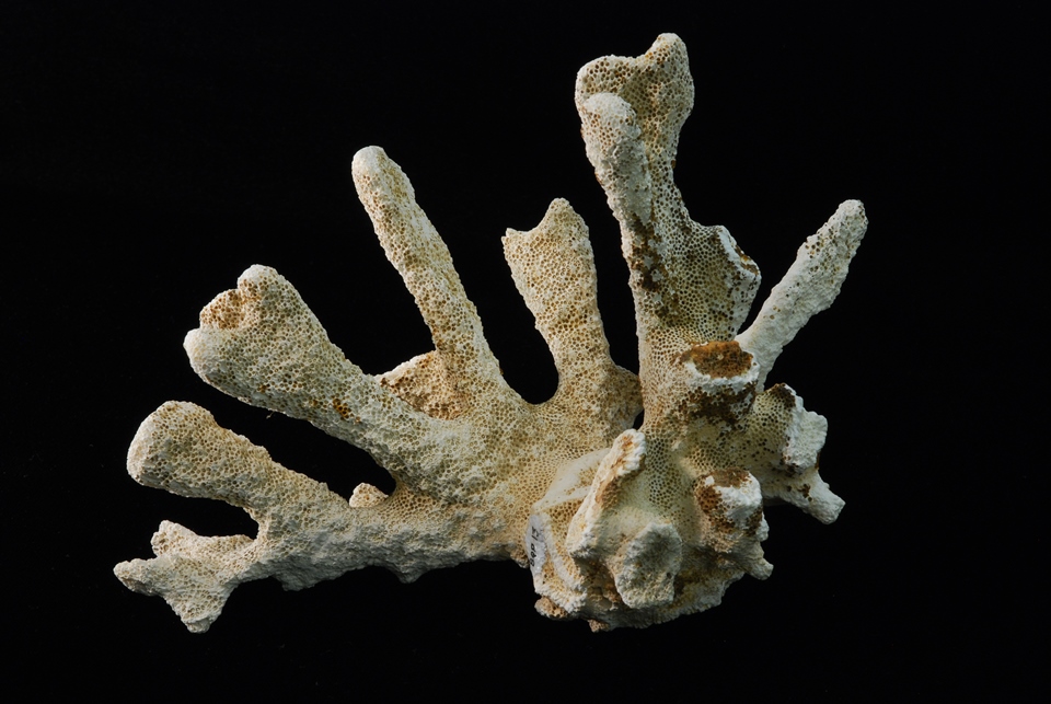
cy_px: 352
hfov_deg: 13.0
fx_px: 4604
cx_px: 526
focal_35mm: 158
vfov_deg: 8.7
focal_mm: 105
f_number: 18
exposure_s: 1/3
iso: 250
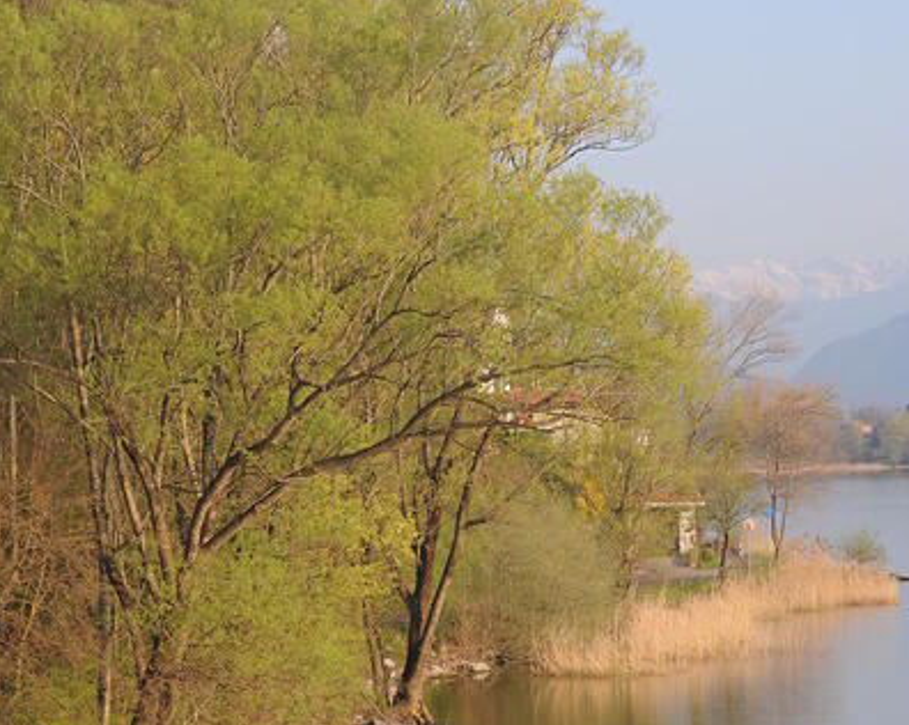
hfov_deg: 15.9
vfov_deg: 12.6
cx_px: 454
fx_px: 3252
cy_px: 668
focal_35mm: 121
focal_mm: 85
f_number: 8
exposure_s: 1/160
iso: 200
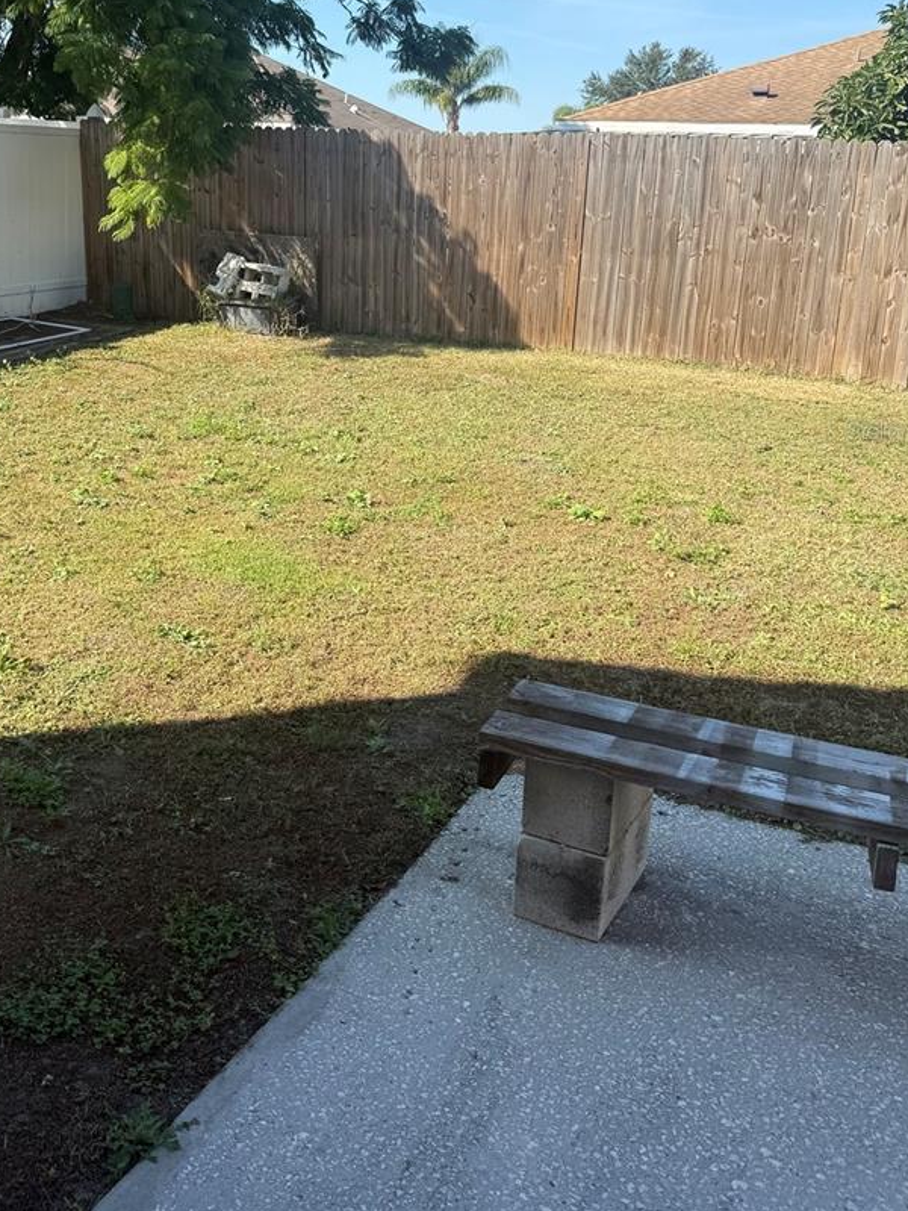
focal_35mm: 36
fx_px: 1259
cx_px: 274
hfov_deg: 39.0
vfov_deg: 50.7
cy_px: 430
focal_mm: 6.76
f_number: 1.78
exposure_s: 1/2169
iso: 80
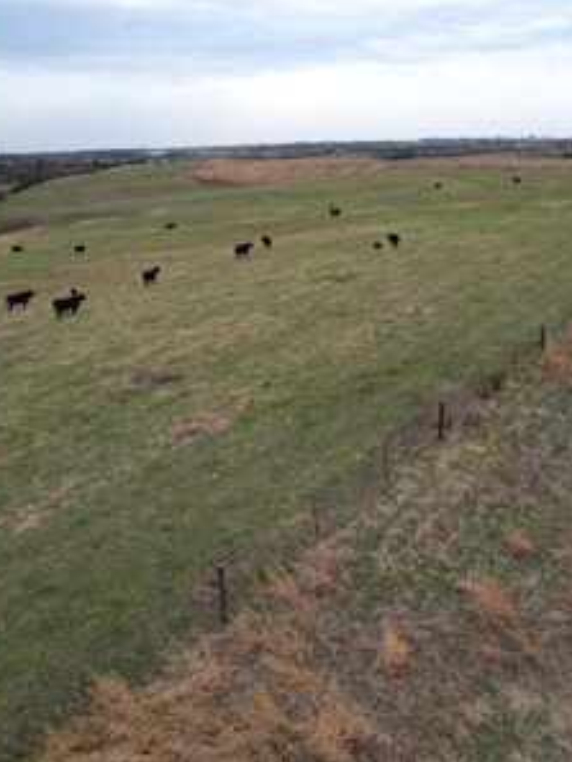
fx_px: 705
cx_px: 421
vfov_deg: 56.8
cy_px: 380
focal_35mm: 32
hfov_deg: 43.0
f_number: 2.8
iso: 100
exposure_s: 1/500
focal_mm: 8.38
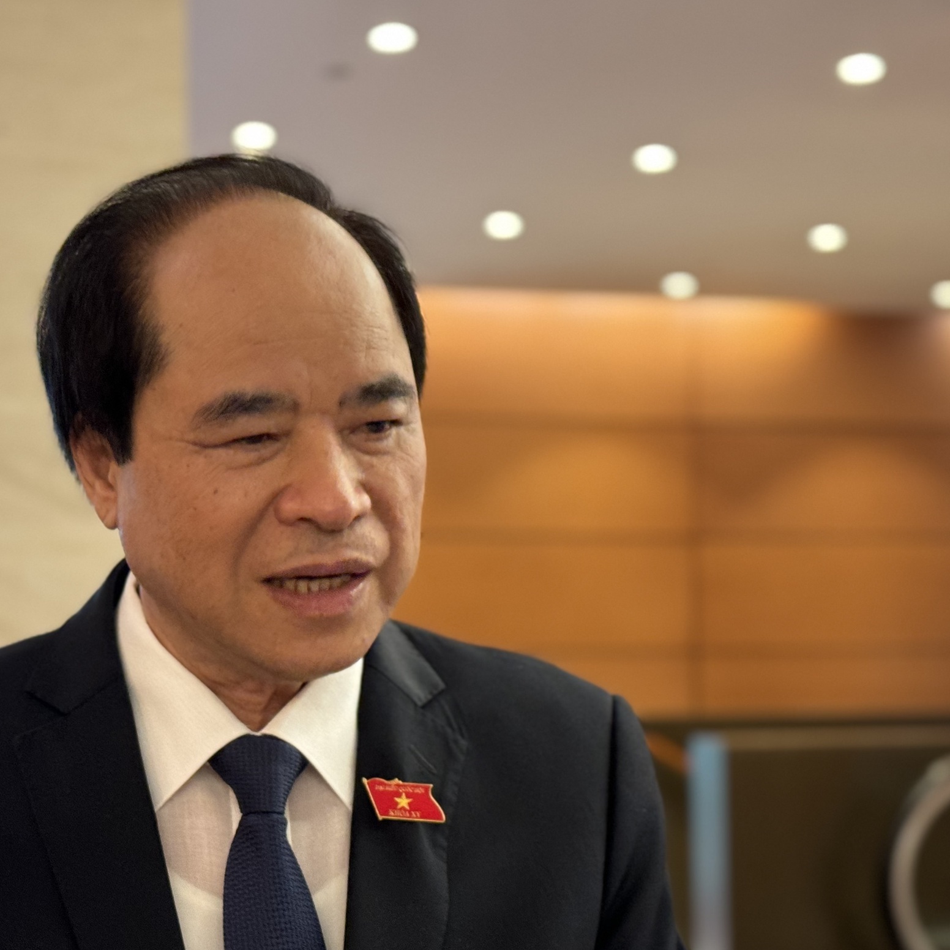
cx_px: 225
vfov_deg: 24.6
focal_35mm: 70
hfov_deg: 24.4
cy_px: 572
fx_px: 2173
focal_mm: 6.76
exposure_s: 1/33
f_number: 1.78
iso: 320
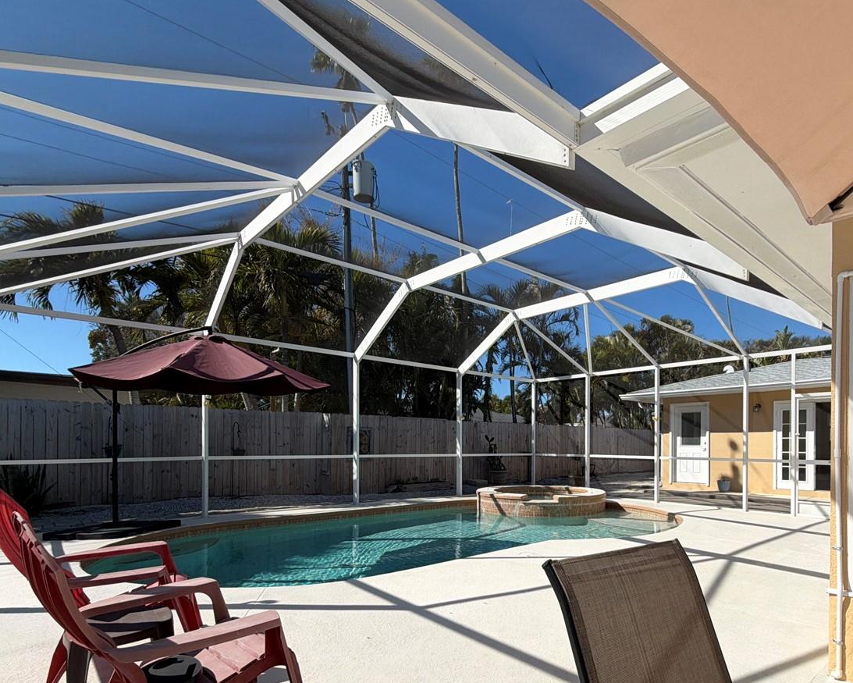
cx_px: 500
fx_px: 505
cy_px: 443
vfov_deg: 66.7
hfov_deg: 79.7
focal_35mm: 20
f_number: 2.2
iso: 20
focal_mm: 2.22
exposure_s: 1/809
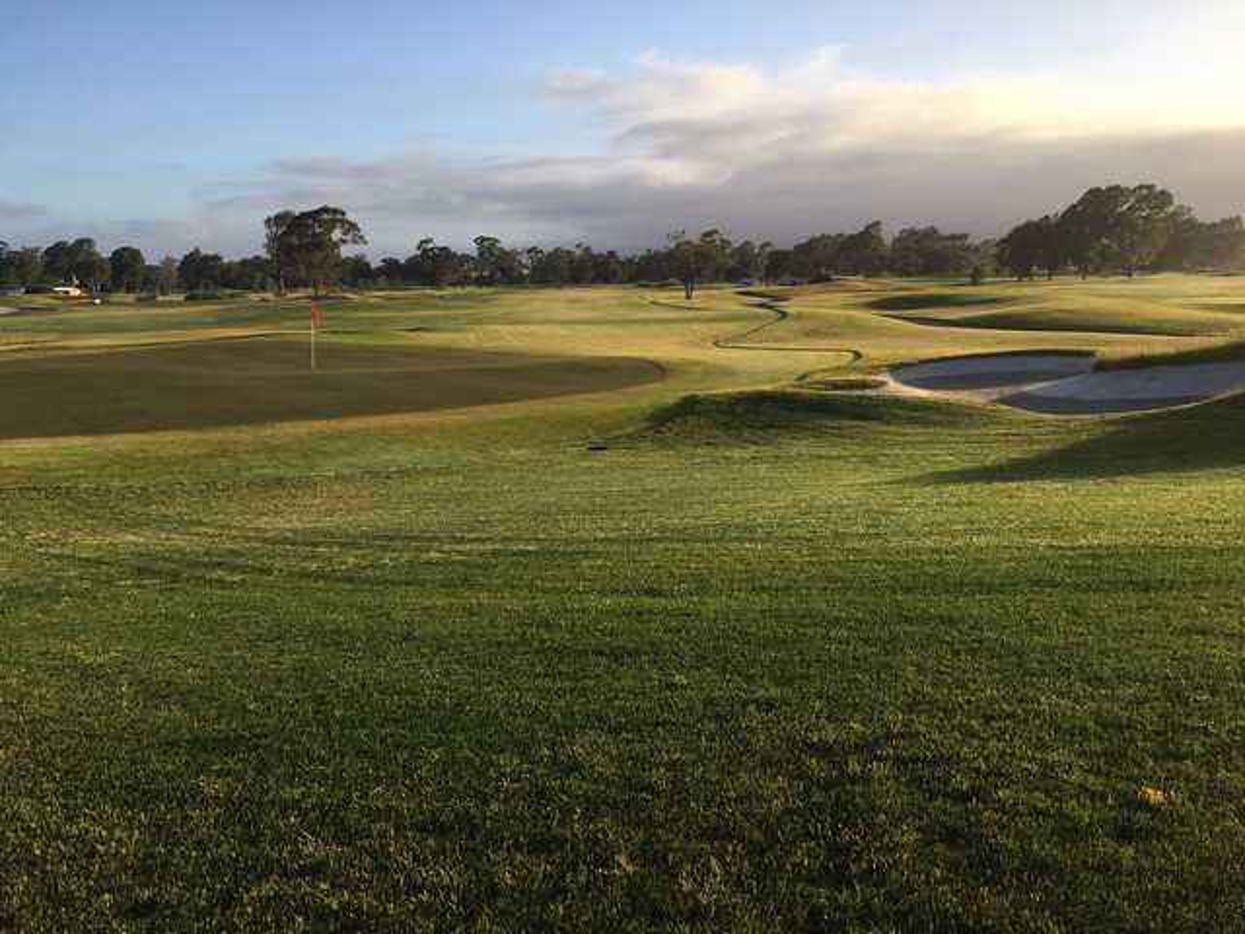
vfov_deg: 48.2
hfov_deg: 61.7
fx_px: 1043
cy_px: 467
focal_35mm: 29
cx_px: 622
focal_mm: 4.15
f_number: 2.2
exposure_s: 1/761
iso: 25
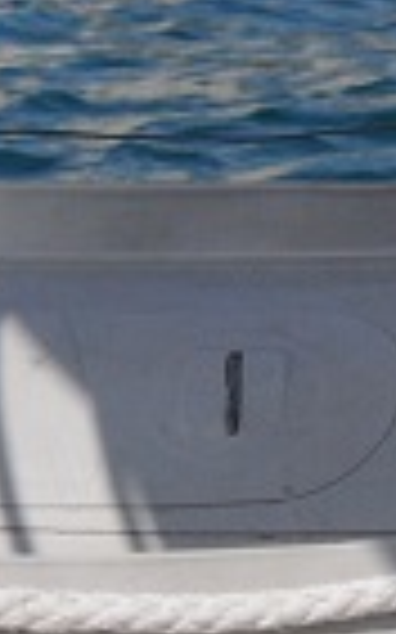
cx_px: -1447
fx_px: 13085
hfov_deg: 1.7
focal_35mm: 757
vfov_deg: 2.8
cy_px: -447
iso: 250
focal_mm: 70
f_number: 10
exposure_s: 1/400
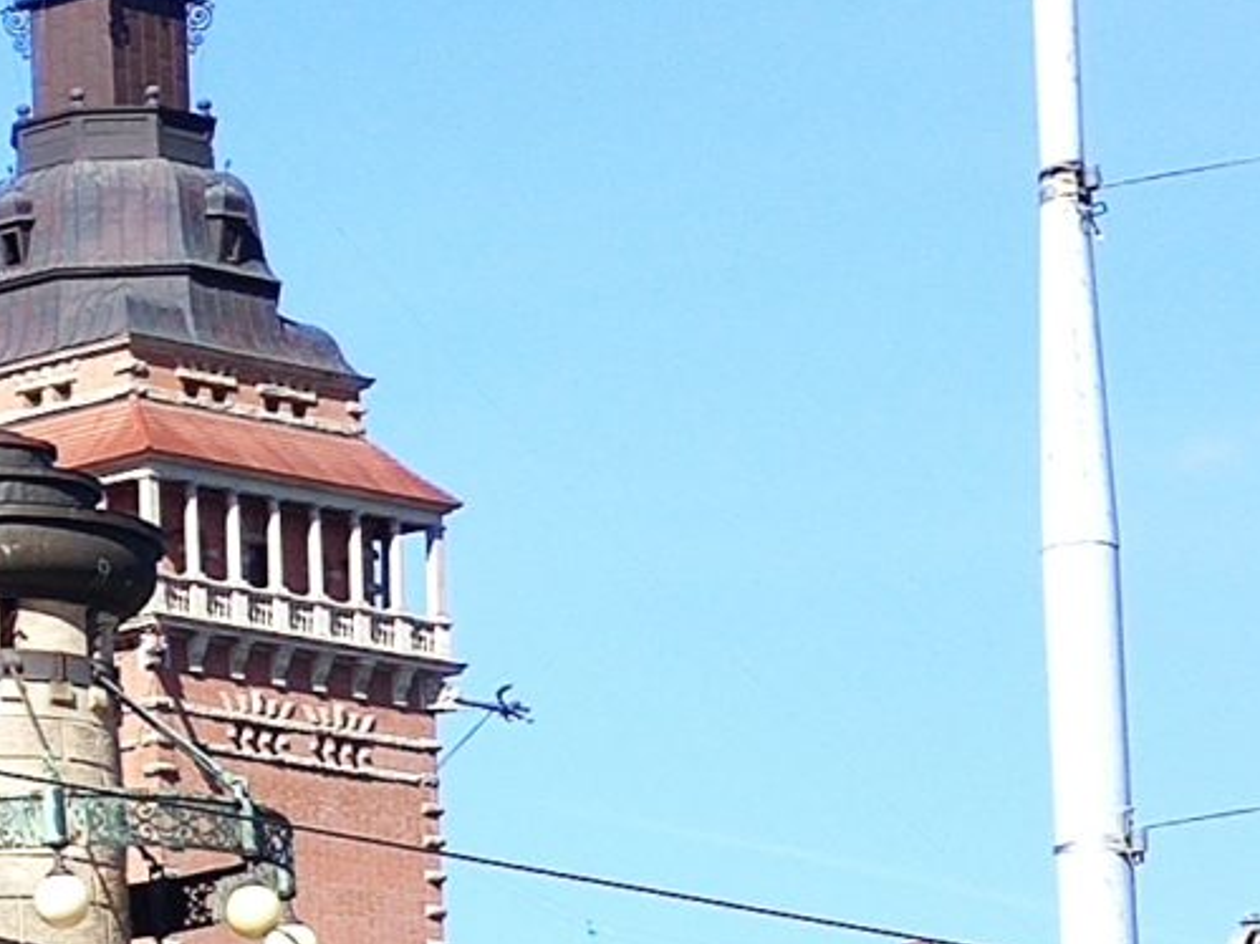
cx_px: -694
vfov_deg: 5.6
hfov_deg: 7.3
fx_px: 9716
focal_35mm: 267
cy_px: 873
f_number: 2.4
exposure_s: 1/674
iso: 100
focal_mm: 5.54
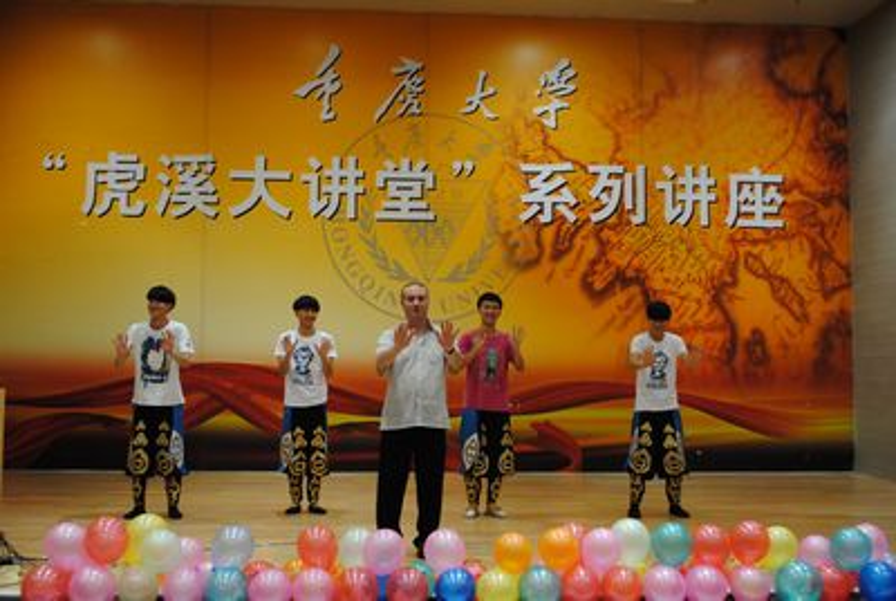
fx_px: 972
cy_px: 300
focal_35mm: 39
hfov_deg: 49.5
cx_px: 448
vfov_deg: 34.3
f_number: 4.2
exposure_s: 1/30
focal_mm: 26
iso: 500
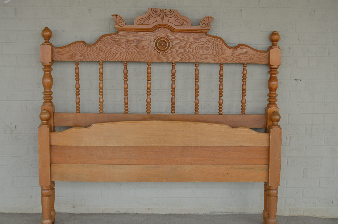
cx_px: 169
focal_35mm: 45
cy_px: 112
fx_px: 422
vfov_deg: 29.8
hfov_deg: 43.6
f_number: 5.6
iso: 100
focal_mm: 30
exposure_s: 1/160
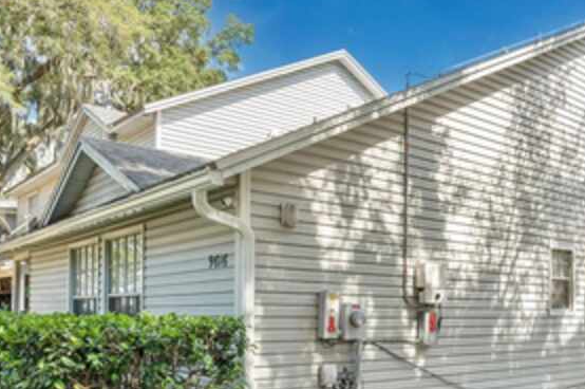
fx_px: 601
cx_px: 347
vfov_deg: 34.9
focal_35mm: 37
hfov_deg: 51.6
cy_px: 304
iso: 100
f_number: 8
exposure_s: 1/100
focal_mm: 16
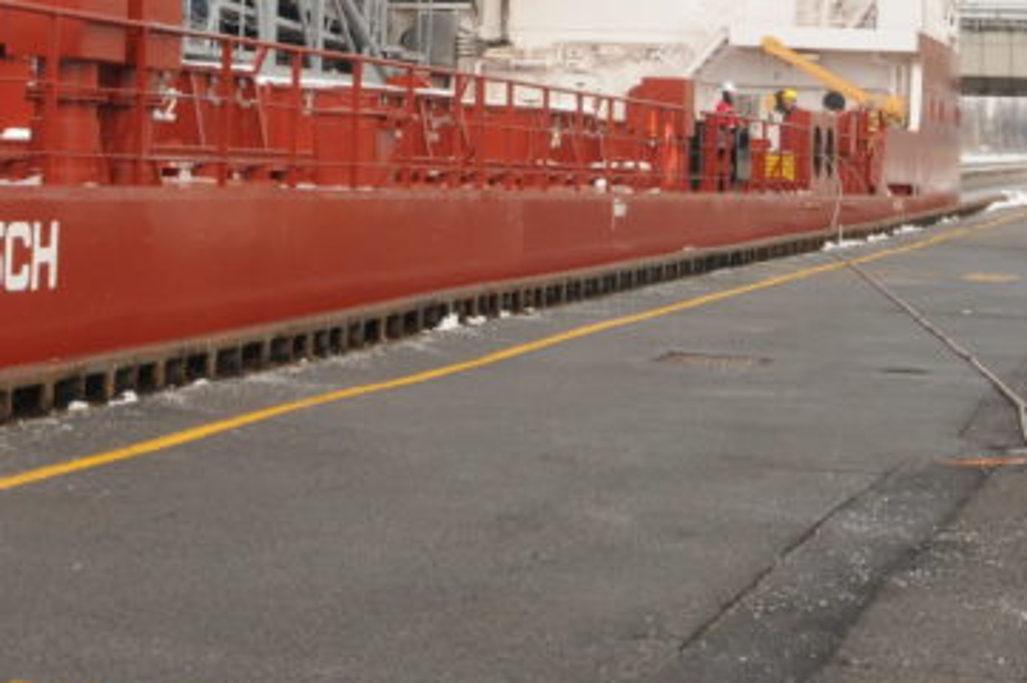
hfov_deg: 19.1
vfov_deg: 12.4
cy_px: -265
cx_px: 250
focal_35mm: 106
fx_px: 3033
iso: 400
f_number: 13
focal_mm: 25
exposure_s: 1/320
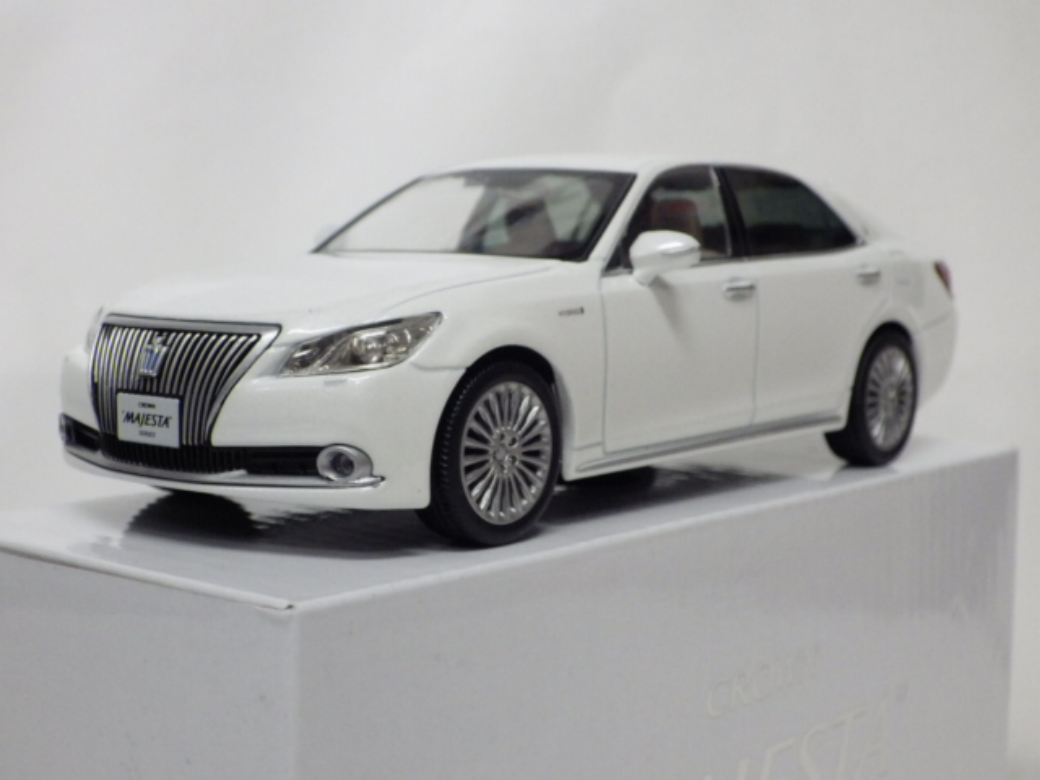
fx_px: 1773
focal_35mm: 59
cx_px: 520
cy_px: 390
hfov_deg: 32.7
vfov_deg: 24.8
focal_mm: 10.7
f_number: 4
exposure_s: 1/60
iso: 800
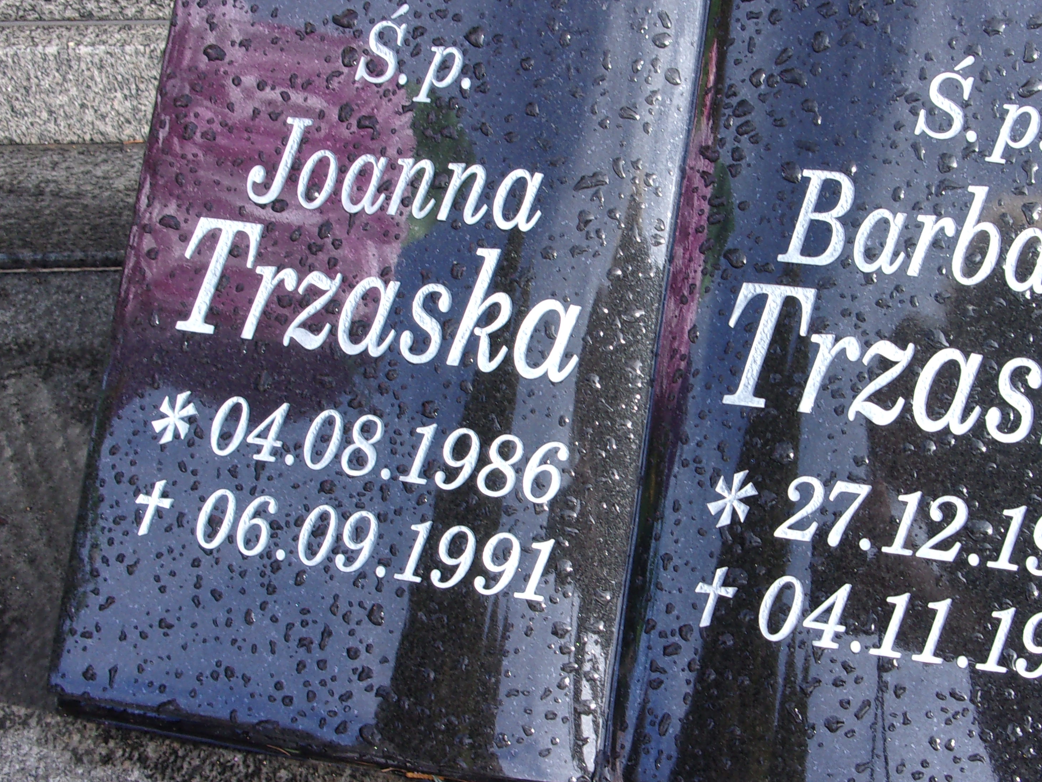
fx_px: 1324
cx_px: 666
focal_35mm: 44
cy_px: 429
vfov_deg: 32.9
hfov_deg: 42.5
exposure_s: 1/120
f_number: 3.9
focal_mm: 5.1
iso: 80
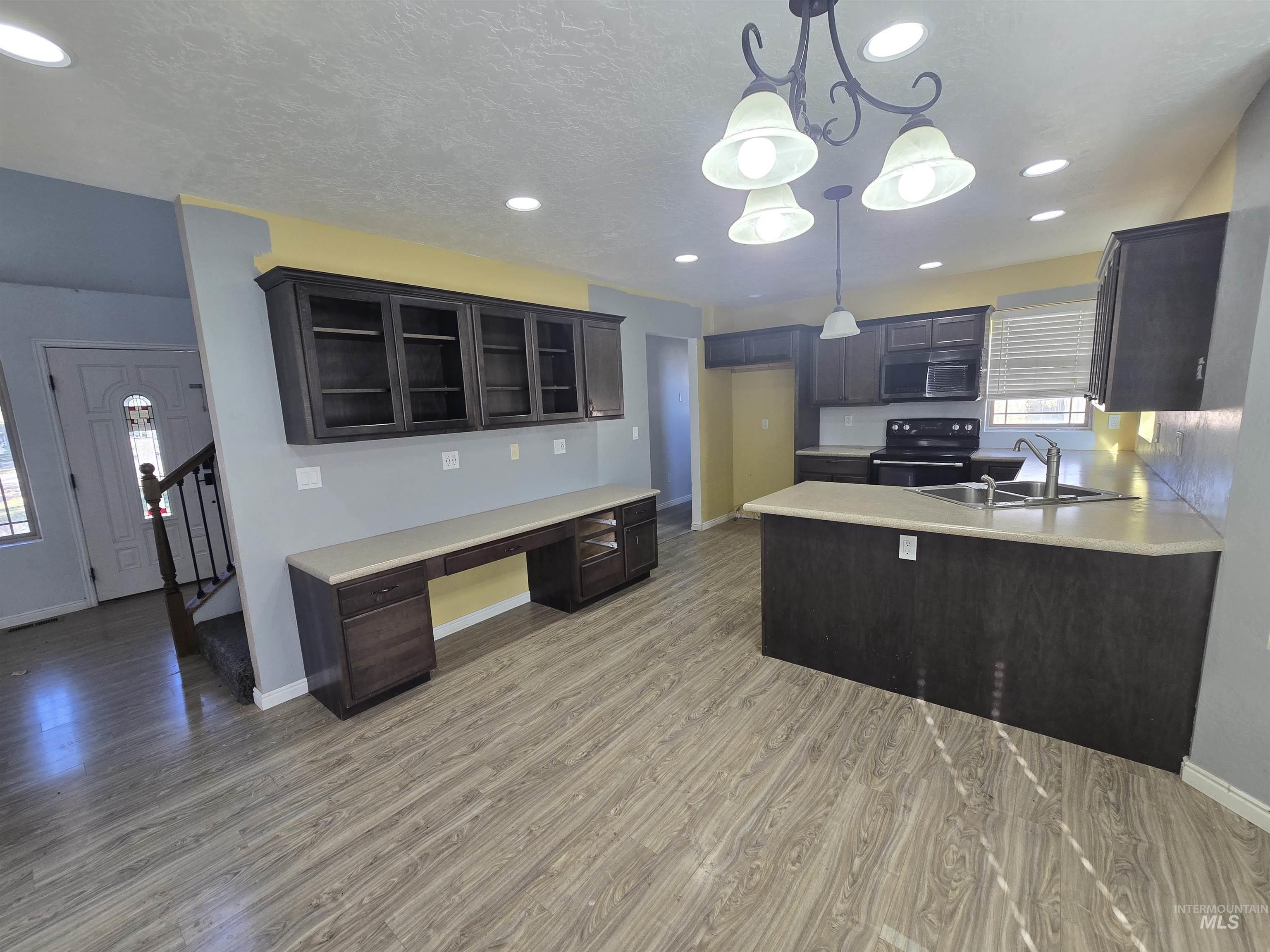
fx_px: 477
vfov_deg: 89.9
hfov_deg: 106.2
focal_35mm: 13
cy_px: 476
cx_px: 635
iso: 100
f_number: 2.2
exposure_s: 1/60
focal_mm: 2.2
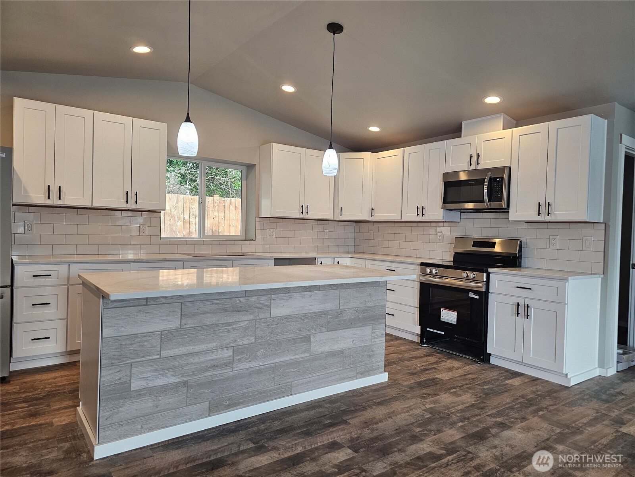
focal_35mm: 23
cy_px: 238
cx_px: 318
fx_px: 422
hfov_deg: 73.9
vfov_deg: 58.9
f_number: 1.7
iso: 125
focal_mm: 6.3
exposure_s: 1/120
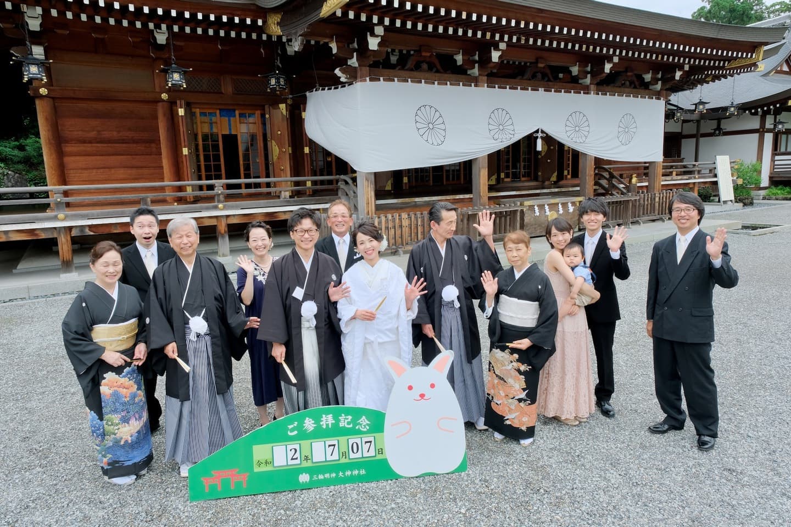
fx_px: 527
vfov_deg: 53.1
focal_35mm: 24
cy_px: 264
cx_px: 396
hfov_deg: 73.7
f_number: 8
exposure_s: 1/250
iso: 800
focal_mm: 16
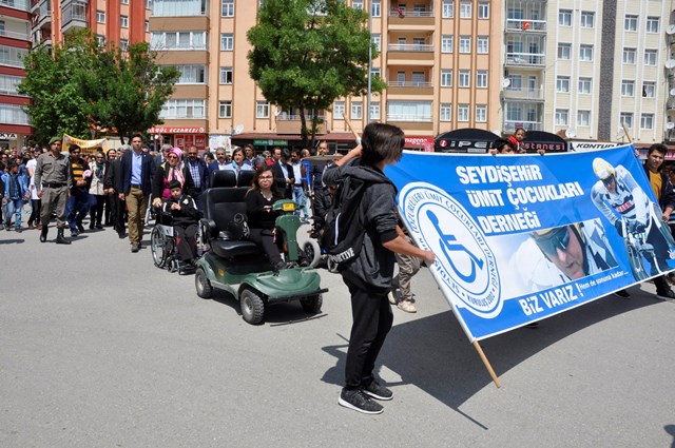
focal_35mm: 30
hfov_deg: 62.0
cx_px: 338
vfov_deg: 43.5
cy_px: 224
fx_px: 562
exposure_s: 1/400
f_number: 10
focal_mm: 20
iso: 200
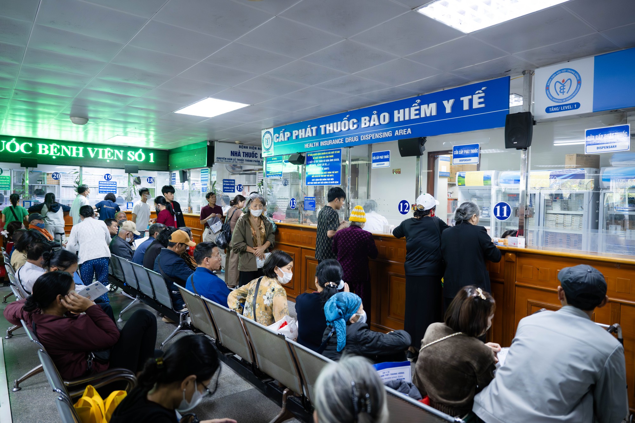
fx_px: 423
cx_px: 318
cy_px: 212
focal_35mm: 24
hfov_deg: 73.7
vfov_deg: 53.1
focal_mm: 24
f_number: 2.8
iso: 3200
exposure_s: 1/250
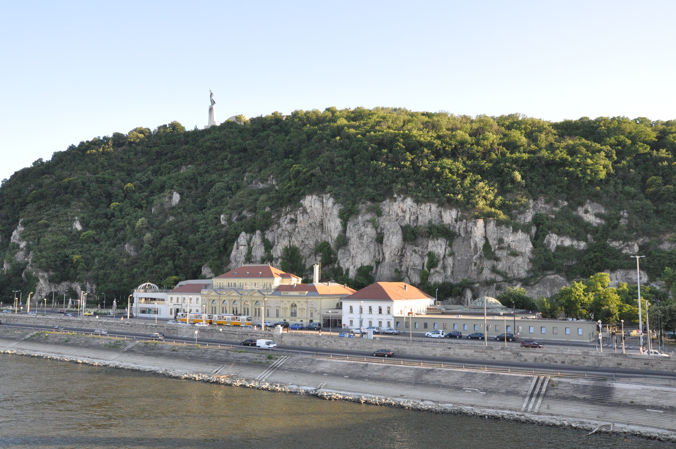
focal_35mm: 30
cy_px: 224
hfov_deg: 62.0
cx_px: 338
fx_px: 563
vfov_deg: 43.5
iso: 2000
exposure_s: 1/500
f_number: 11
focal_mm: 20
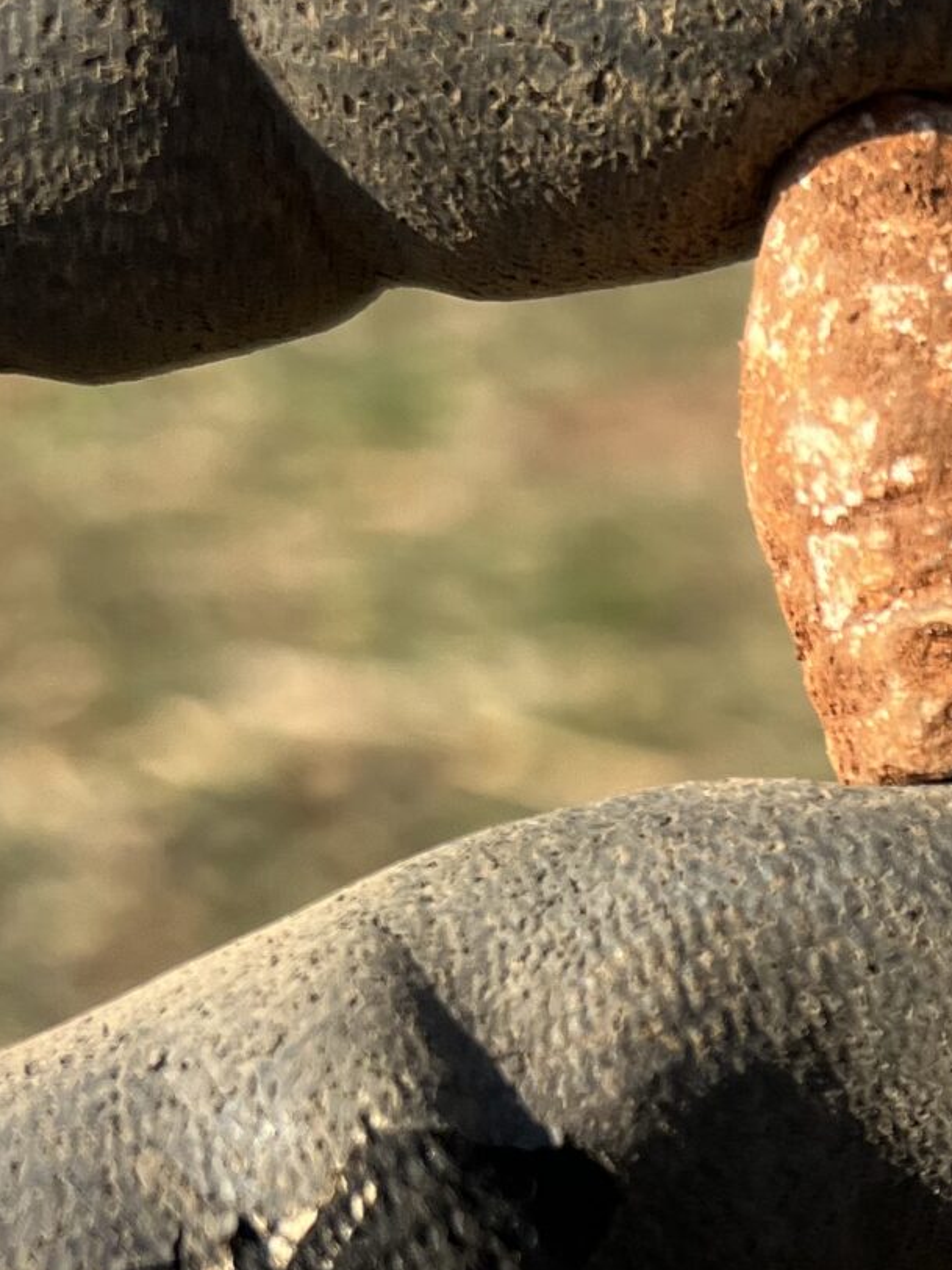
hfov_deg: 16.4
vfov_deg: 23.6
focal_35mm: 82
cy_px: 960
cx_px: 1438
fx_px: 3007
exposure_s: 1/2252
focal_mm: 5.7
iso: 50
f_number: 1.5
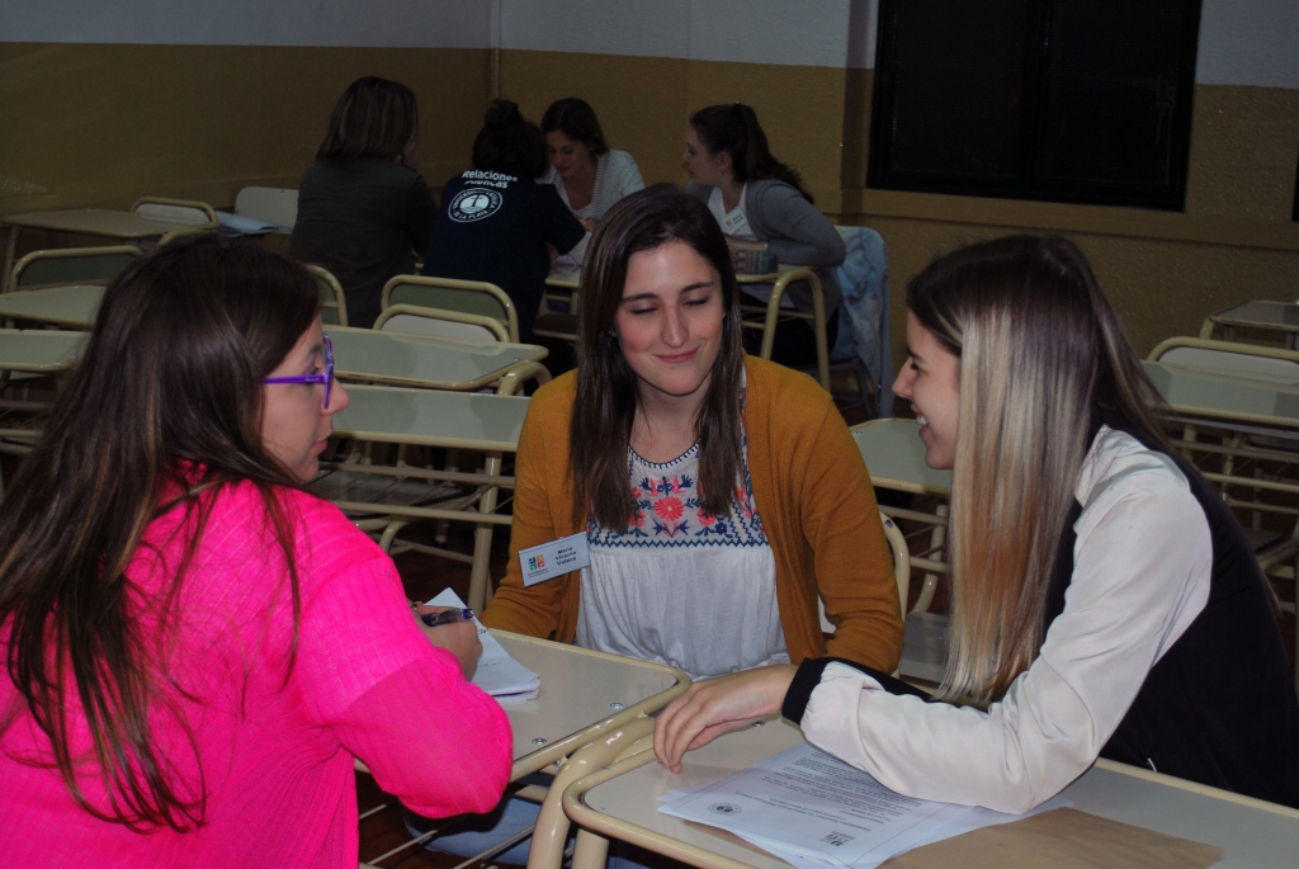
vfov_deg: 25.1
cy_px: 434
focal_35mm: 54
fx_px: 1950
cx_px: 650
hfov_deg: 36.8
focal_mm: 36
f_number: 5.3
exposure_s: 1/60
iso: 200
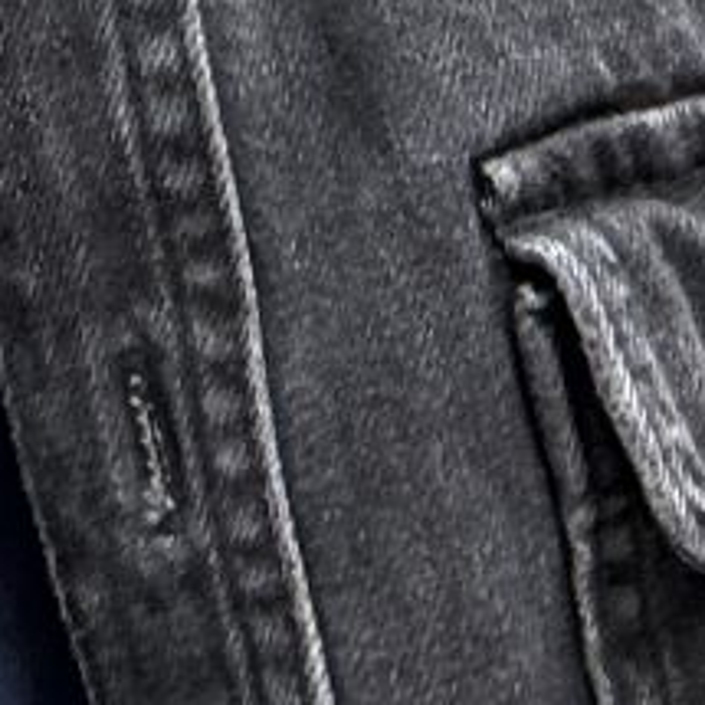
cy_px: -1348
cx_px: -403
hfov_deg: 9.0
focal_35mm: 189
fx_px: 4355
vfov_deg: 8.0
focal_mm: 2.69
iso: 80
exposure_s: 1/81
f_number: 1.9
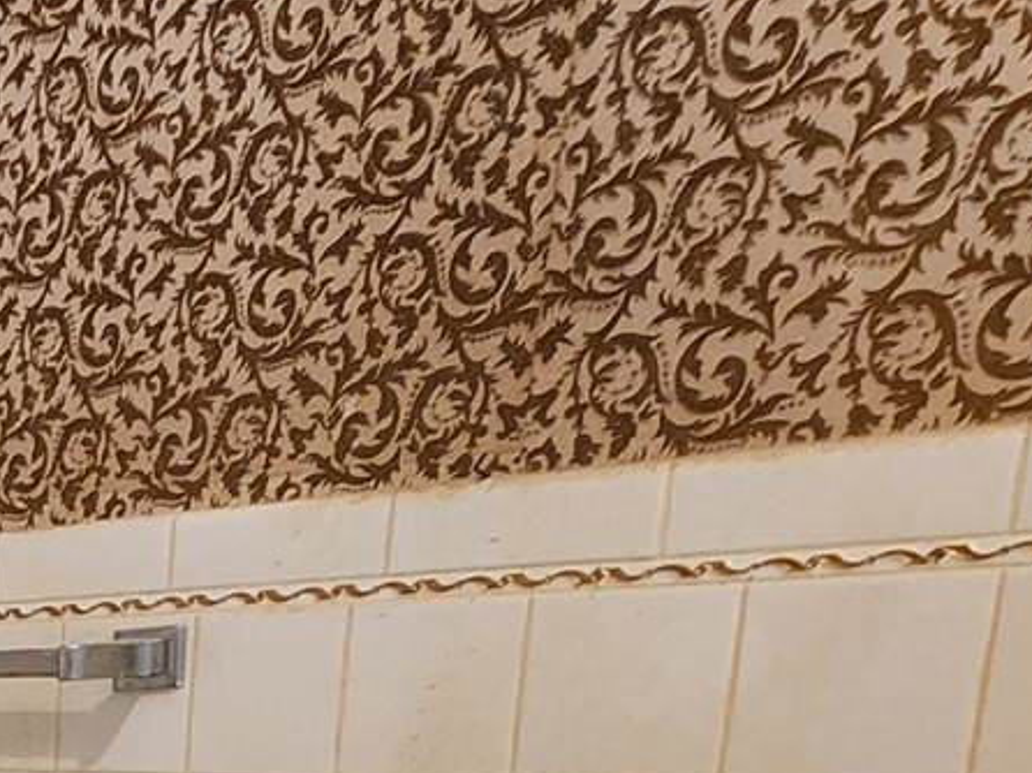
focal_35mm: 56
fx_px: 1669
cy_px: 1160
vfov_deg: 21.8
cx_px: -602
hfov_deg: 24.6
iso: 320
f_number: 2.2
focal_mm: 2.2
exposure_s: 1/30
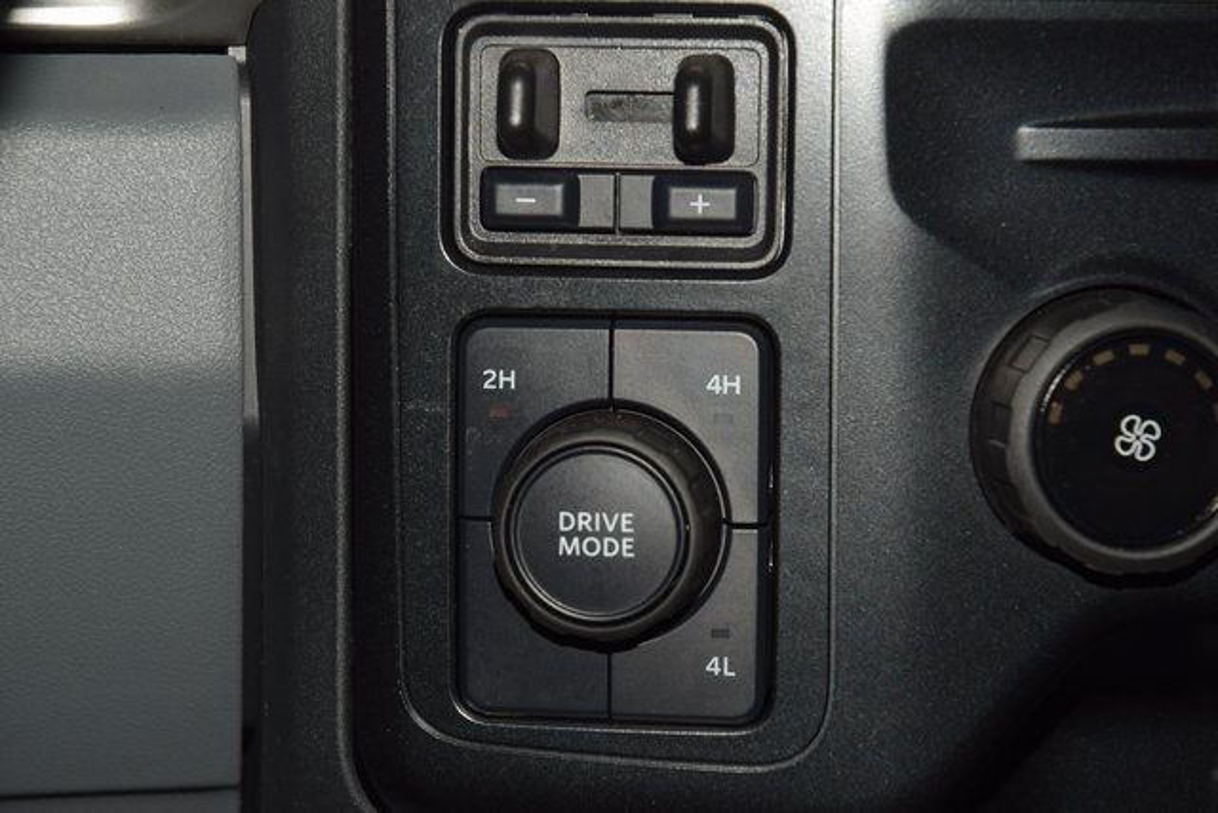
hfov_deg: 19.5
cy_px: 406
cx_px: 609
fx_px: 3553
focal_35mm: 105
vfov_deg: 13.0
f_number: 8
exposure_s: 1/125
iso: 100
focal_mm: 70
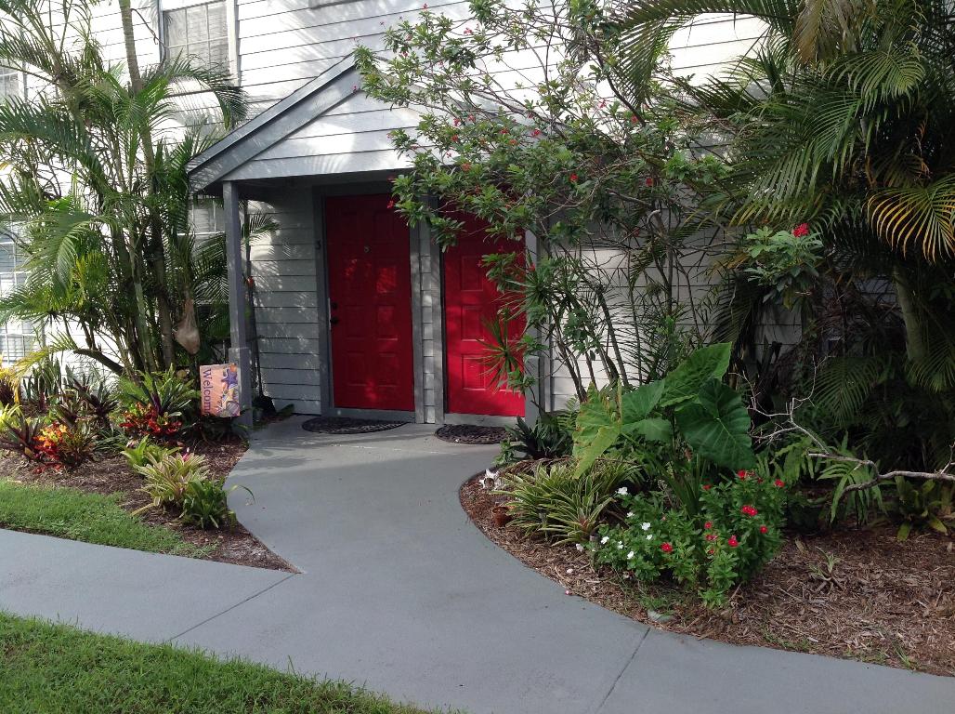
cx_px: 478
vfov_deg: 40.6
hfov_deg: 52.7
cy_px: 357
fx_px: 964
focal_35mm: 35
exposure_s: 1/213
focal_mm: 4.28
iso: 50
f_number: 2.4
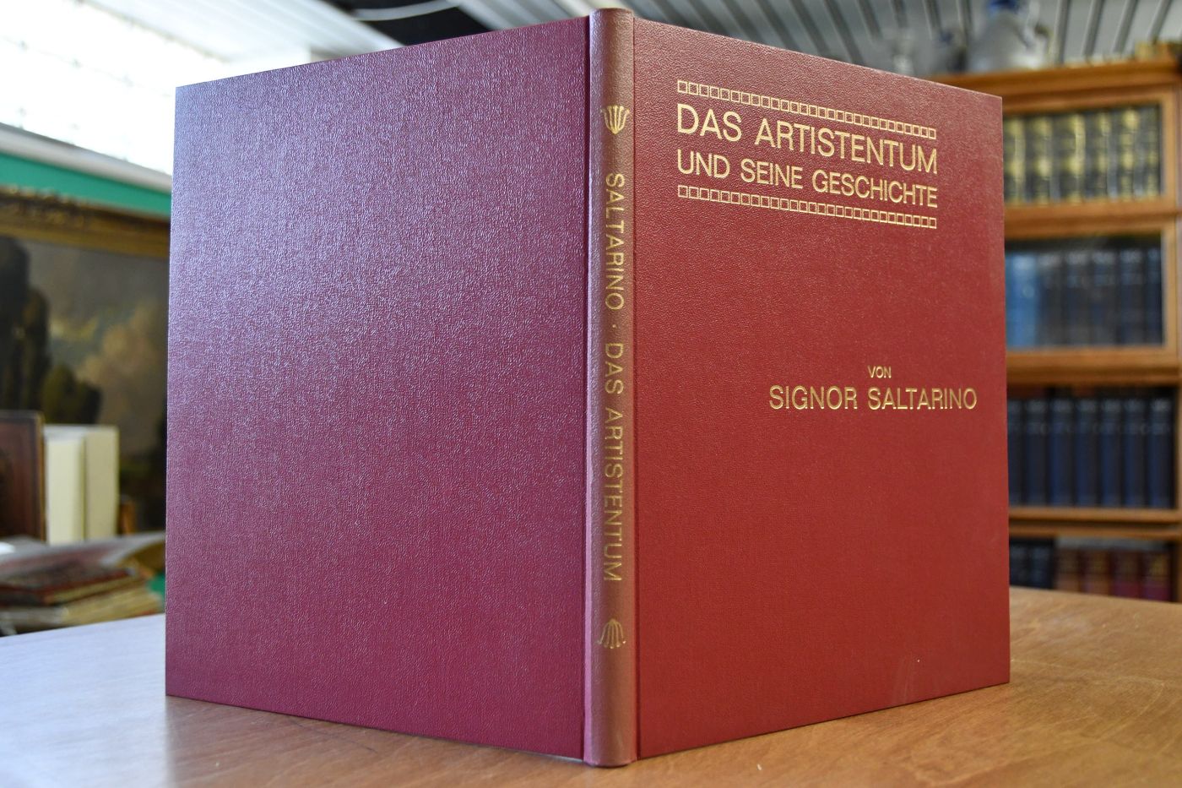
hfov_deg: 57.2
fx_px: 1083
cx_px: 591
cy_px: 394
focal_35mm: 33
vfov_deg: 40.0
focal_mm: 22
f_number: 3.5
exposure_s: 1/125
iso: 1600
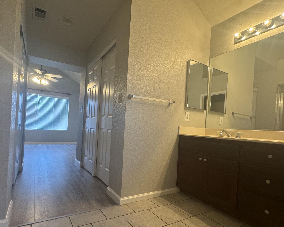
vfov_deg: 67.8
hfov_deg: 80.2
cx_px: 129
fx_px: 168
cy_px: 128
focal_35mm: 20
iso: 200
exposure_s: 1/60
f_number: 2.2
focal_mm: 2.22
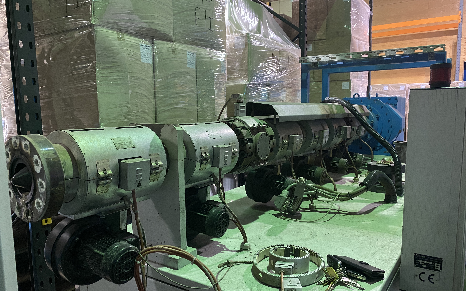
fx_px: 356
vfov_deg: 44.5
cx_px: 230
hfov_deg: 66.5
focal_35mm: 28
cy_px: 157
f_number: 1.8
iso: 500
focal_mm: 4.25
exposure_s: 1/25
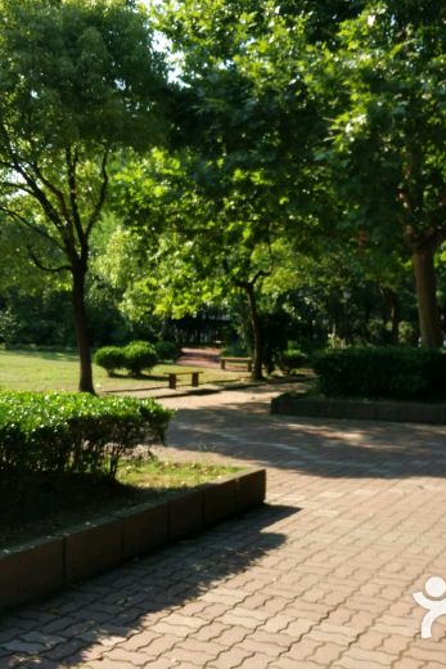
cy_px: 336
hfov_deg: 31.7
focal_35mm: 42
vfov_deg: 46.4
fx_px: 780
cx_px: 285
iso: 100
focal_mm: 4.12
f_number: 2
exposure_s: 1/455
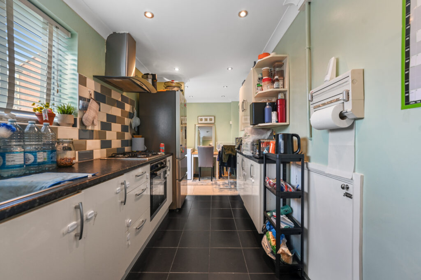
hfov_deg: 104.3
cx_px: 210
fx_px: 164
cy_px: 140
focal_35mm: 14
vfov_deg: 81.1
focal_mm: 14
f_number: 5
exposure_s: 1/5
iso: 400
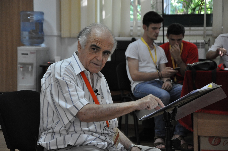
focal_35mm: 138
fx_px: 873
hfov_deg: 14.9
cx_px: 114
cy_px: 76
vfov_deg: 9.9
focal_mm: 92
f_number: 5.6
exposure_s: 1/60
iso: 2500
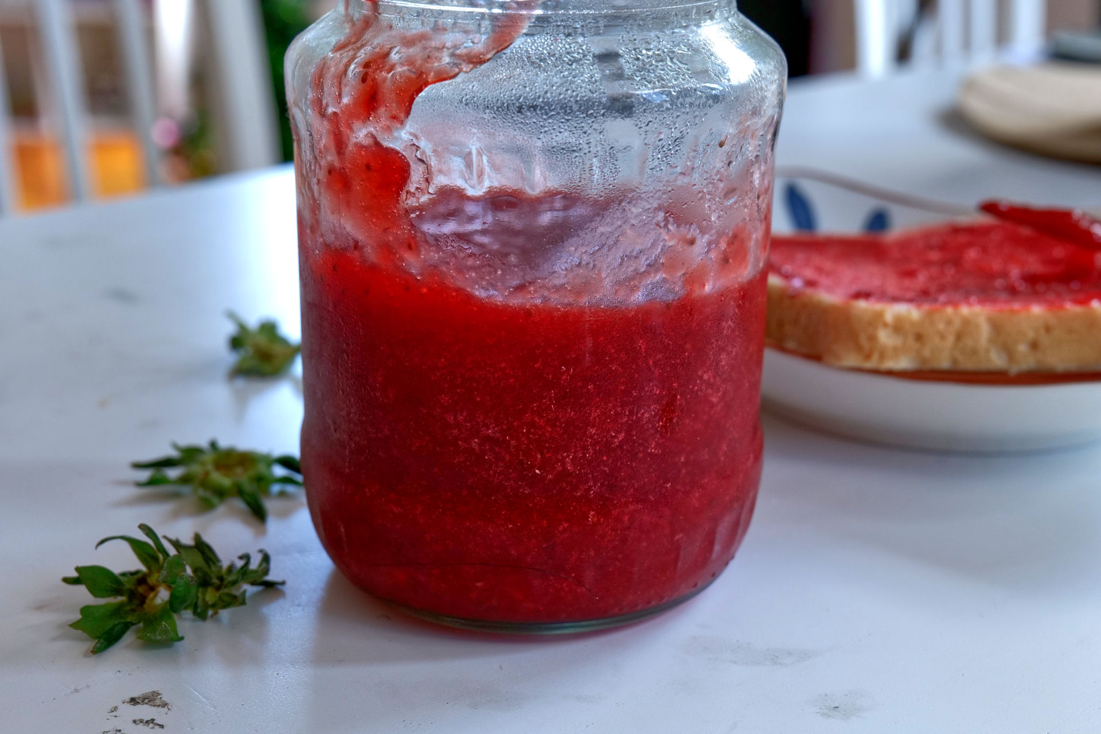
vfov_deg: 25.5
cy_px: 367
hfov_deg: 37.5
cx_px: 550
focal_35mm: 53
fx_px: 1621
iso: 1000
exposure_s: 1/60
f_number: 9
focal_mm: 53
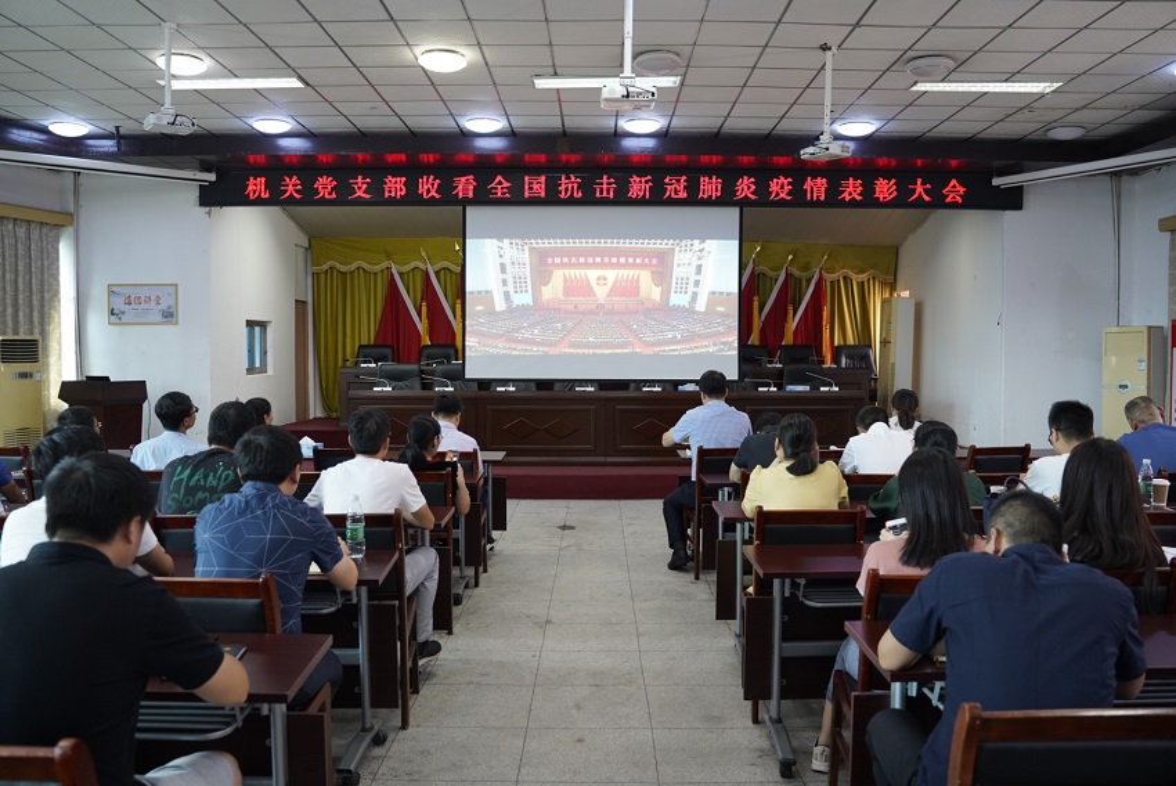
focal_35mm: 28
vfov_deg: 46.5
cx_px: 588
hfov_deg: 65.4
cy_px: 393
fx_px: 915
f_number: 4
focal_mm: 28
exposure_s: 1/80
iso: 1250
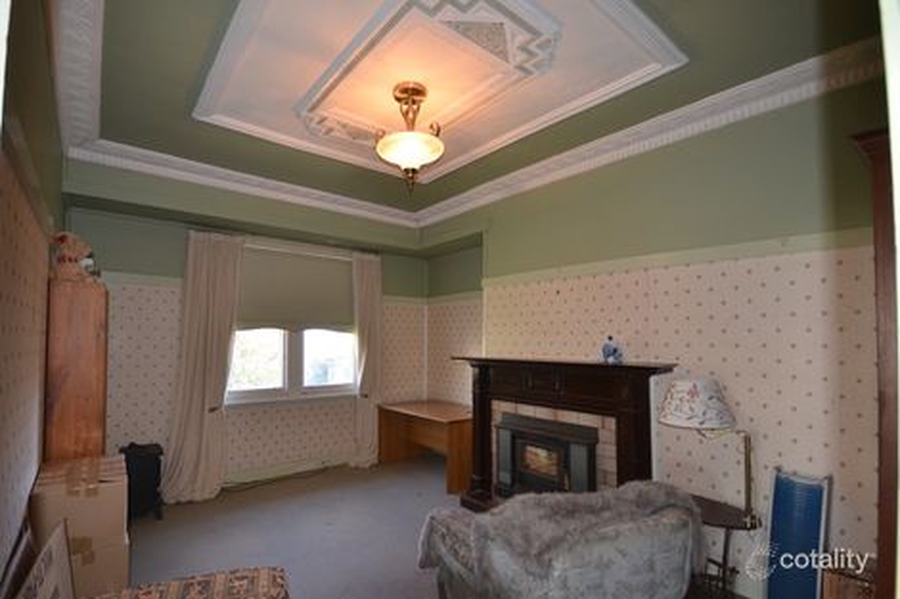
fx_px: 375
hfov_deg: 100.4
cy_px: 300
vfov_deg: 77.3
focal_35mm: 15
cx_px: 450
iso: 800
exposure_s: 1/60
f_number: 4
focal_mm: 10
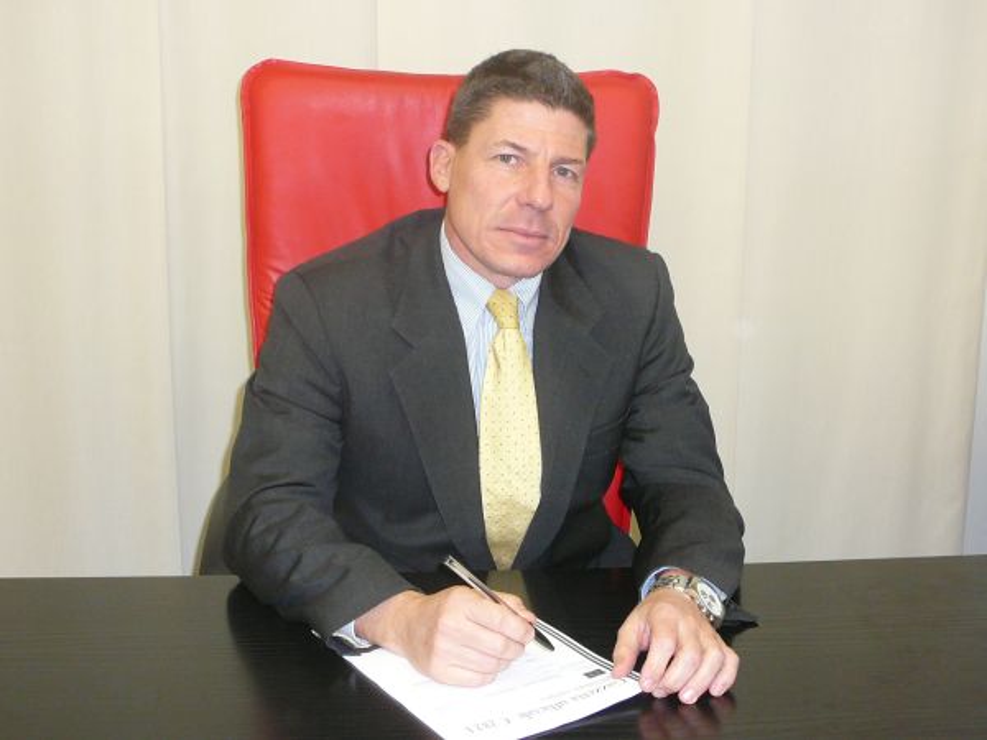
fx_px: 1397
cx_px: 494
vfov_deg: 29.7
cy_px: 370
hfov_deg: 38.9
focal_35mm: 49
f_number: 3.4
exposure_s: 1/30
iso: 200
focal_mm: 7.3
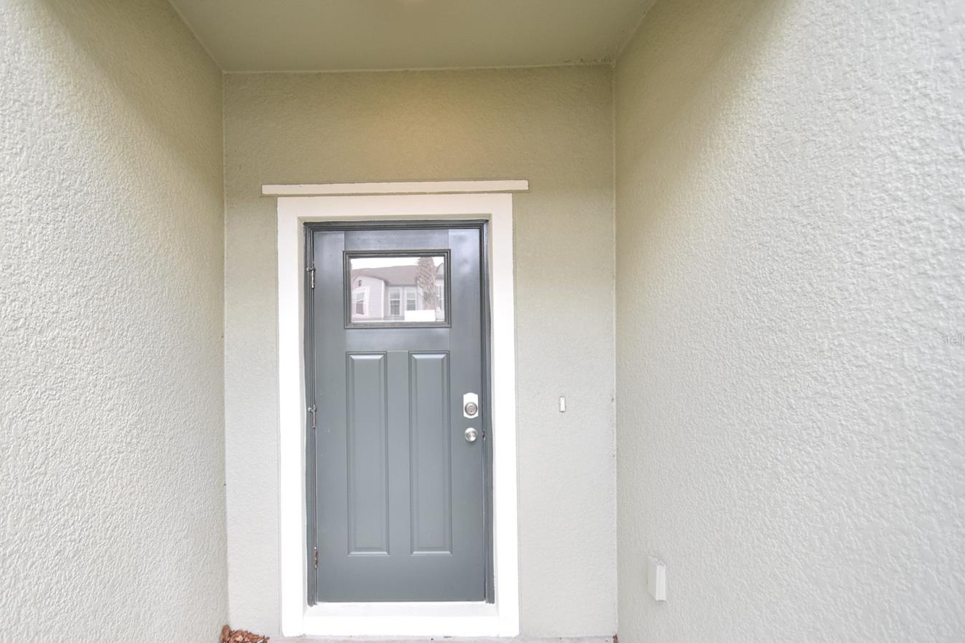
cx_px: 425
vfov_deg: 67.3
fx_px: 482
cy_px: 340
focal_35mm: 18
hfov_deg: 89.6
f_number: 3.5
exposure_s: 1/500
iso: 800
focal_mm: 10
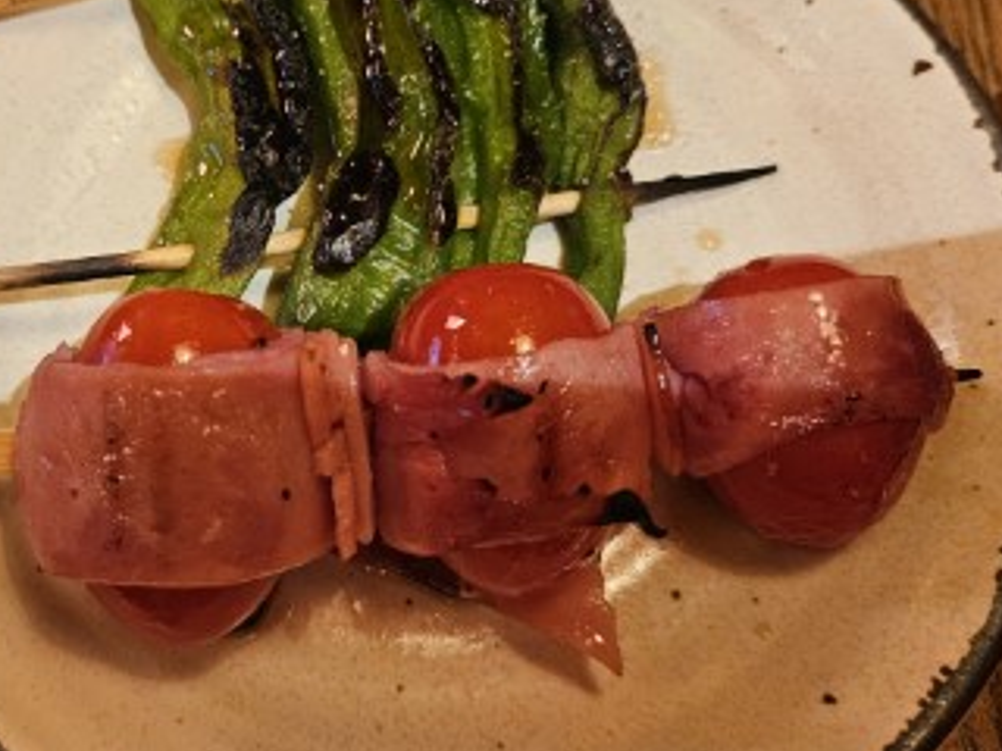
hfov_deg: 40.5
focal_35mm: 46
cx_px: 307
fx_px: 1332
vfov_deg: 31.4
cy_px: 275
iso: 640
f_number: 1.8
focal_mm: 5.4
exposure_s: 1/60
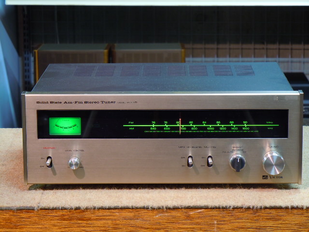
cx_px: 154
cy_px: 116
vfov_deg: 11.1
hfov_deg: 14.8
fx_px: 1187
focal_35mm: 133
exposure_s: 1/2
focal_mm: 24
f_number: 4.6
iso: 100
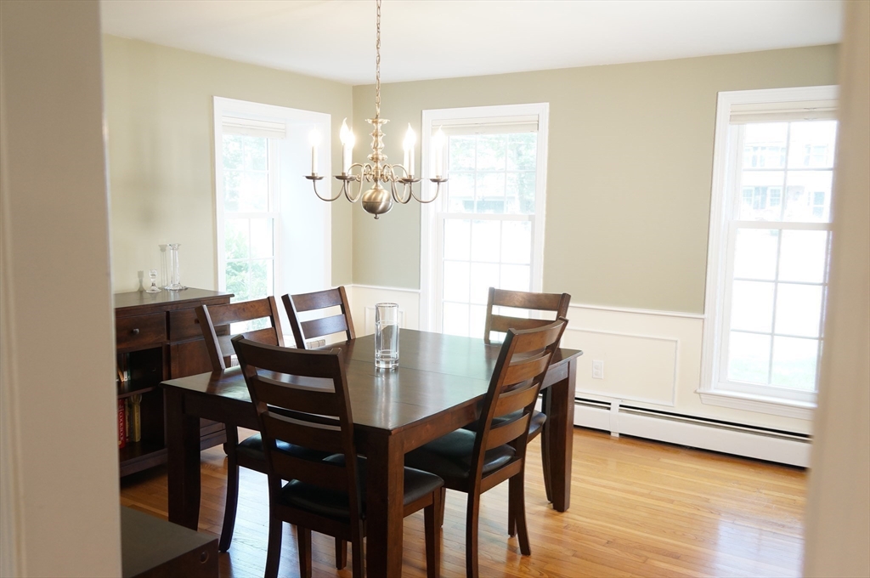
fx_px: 724
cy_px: 289
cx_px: 435
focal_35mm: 30
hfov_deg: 62.0
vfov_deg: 43.5
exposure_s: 1/50
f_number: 4
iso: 640
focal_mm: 20
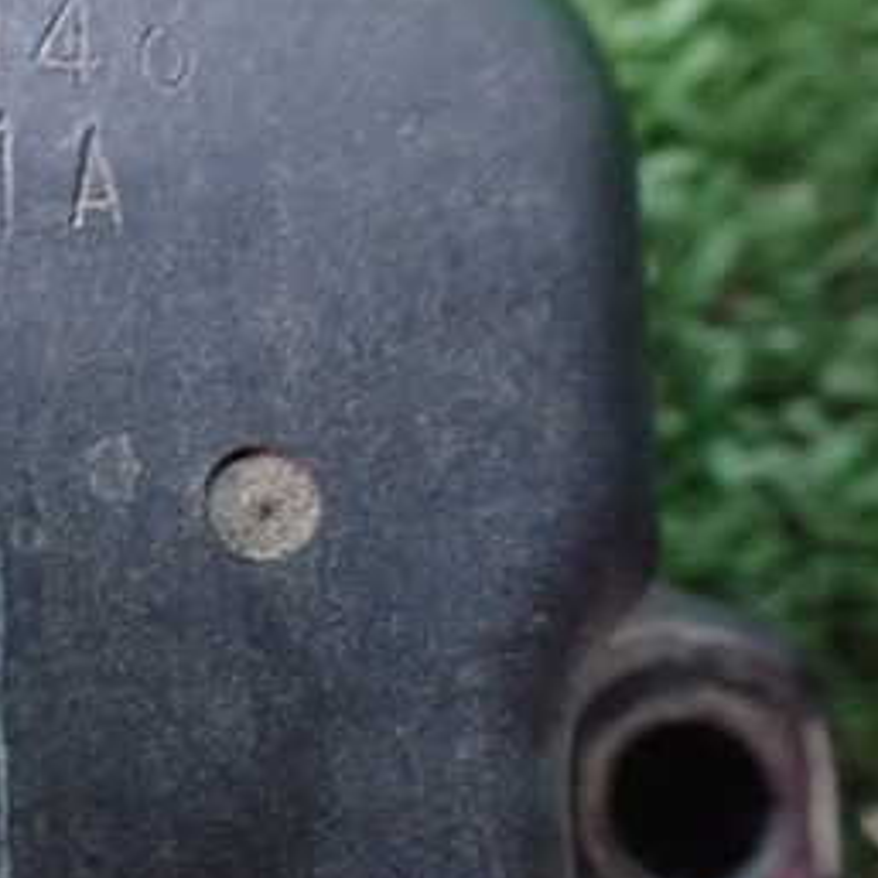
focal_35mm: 62
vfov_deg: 27.6
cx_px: -137
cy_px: 571
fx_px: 1779
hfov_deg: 25.3
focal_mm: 5.4
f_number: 2.3
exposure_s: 1/30
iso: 1250
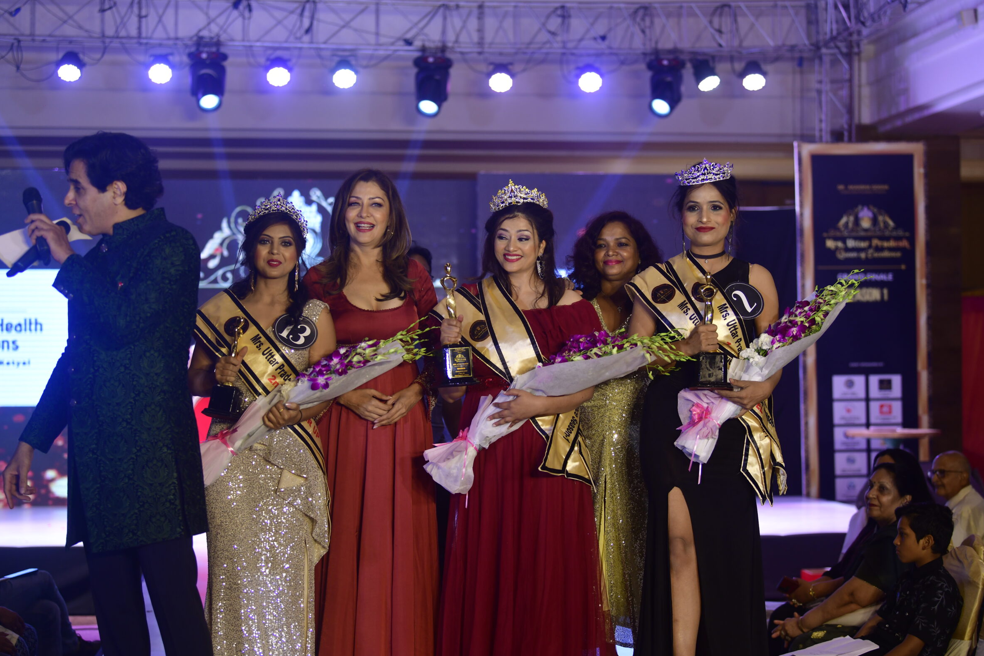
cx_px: 506
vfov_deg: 17.9
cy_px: 330
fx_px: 2077
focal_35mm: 76
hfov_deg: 26.6
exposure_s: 1/200
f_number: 2.8
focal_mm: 70
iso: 500
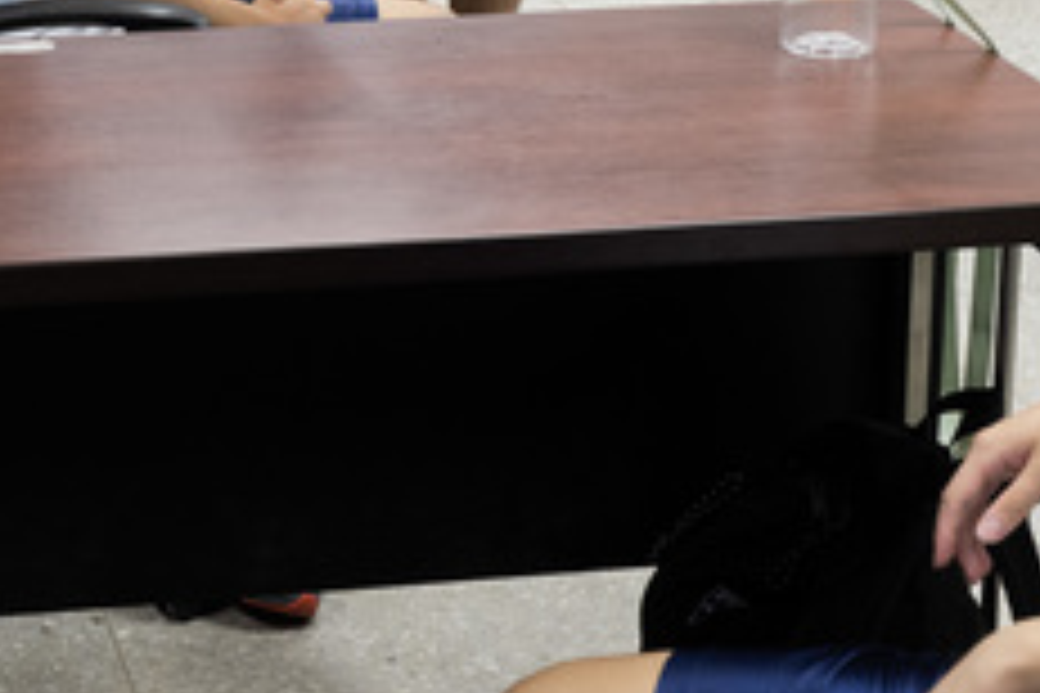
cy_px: -119
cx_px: 140
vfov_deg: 12.1
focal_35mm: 111
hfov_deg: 18.2
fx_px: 3206
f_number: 5.6
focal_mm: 32
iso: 2000
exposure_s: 1/50
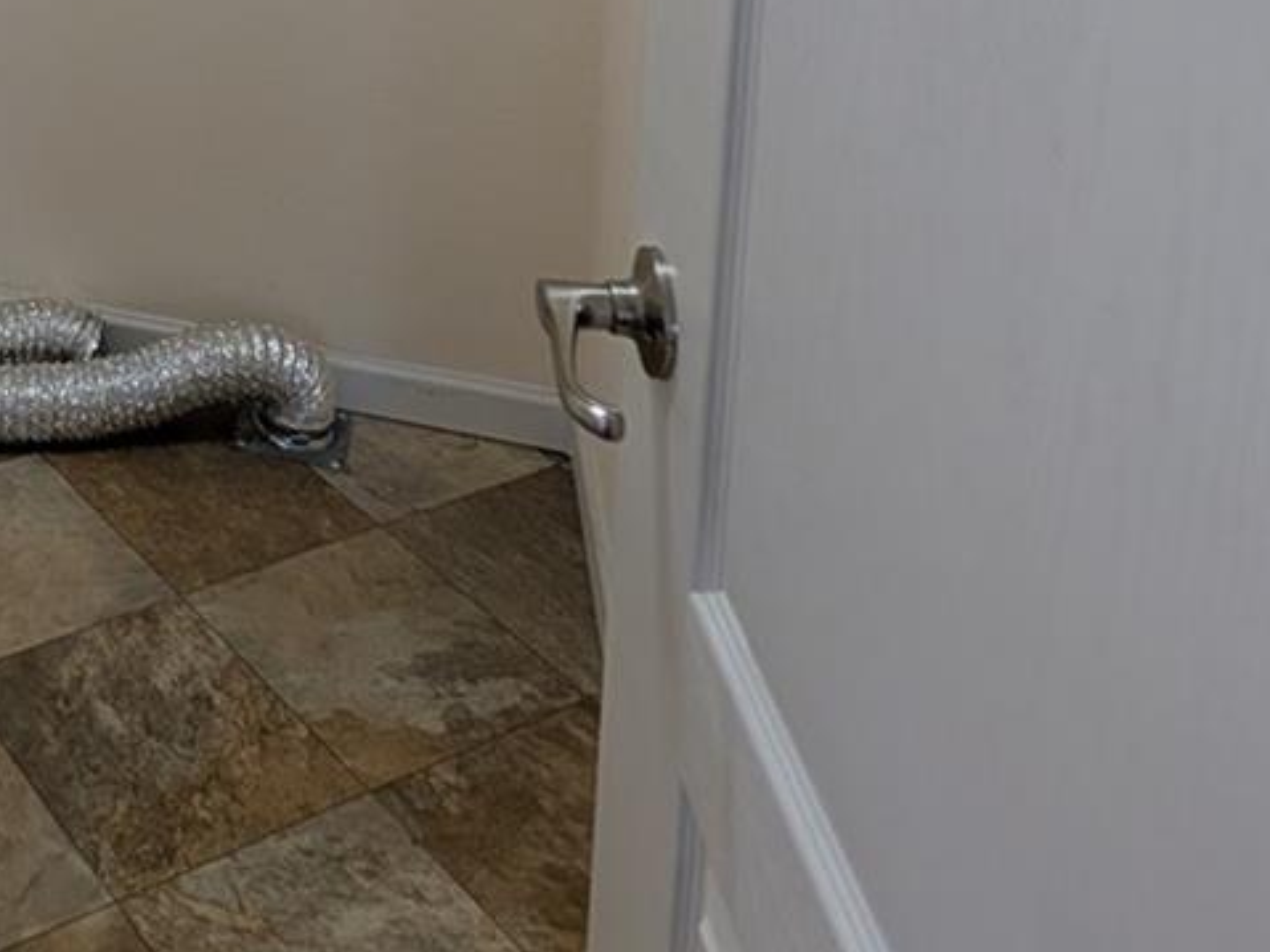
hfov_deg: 36.7
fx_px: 1467
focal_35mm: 40
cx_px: -233
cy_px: -318
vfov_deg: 28.6
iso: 56
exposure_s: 1/60
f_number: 1.7
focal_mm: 2.02
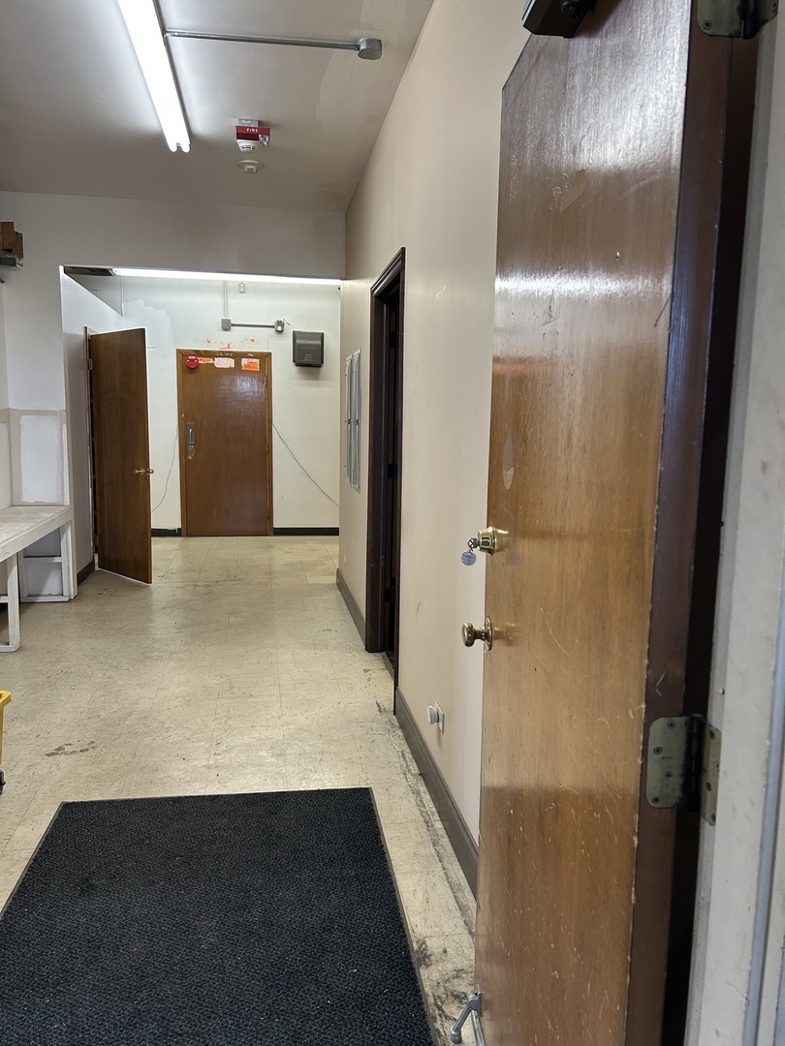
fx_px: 786
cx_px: 392
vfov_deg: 67.3
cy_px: 523
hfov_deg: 53.1
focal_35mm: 26
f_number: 1.5
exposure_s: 1/120
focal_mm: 5.7
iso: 100
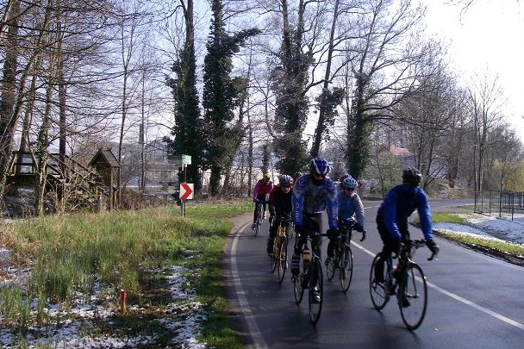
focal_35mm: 40
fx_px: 582
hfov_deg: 48.5
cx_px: 263
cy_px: 158
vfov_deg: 33.4
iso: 64
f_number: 6.6
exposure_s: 1/125
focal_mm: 6.3
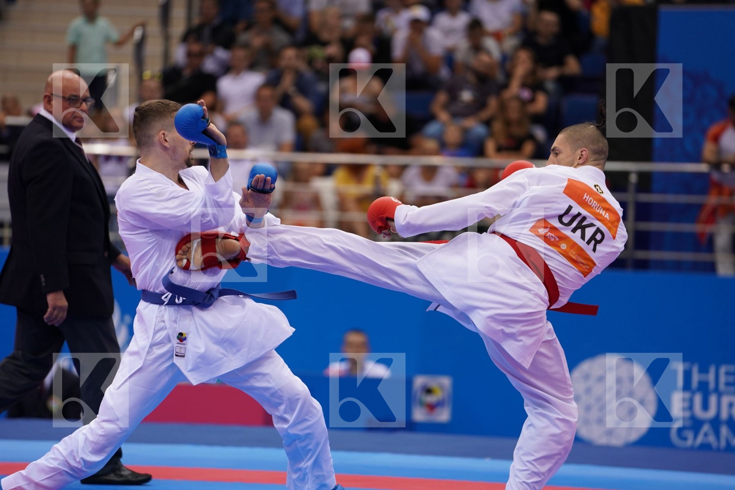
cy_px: 245
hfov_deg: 10.3
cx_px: 368
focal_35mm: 200
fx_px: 4083
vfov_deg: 6.9
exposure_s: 1/1000
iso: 1000
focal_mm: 200
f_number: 2.8
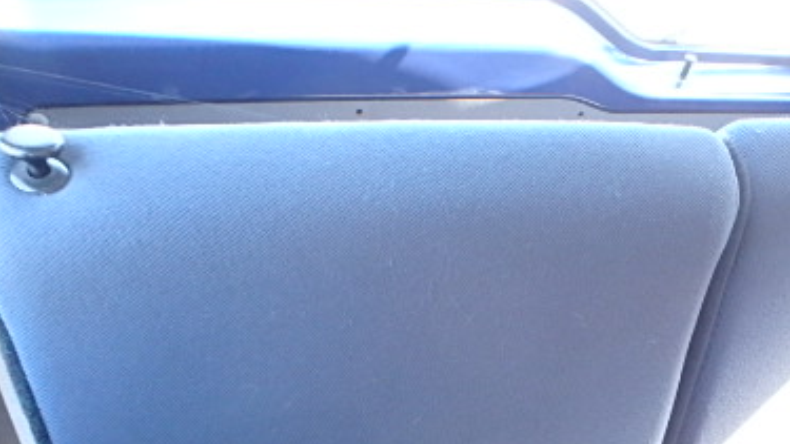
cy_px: 480
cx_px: 558
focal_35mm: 39
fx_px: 817
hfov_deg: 50.2
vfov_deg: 27.9
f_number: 3.5
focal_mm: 3.7
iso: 400
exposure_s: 1/30
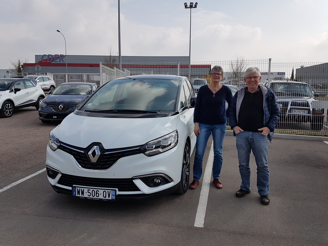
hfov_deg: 65.3
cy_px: 121
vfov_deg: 51.3
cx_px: 164
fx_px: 256
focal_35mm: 27
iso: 40
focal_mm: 4.2
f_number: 1.7
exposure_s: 1/2640
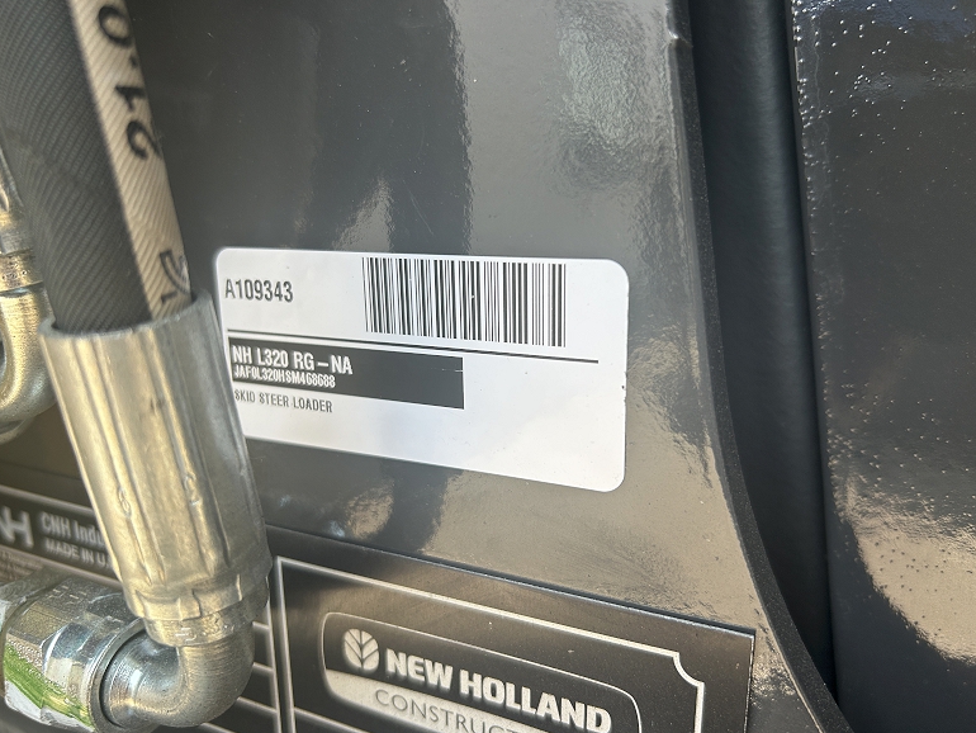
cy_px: 379
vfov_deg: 51.4
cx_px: 496
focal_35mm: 27
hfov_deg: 65.3
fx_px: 762
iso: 50
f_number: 1.5
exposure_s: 1/563
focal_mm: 5.7
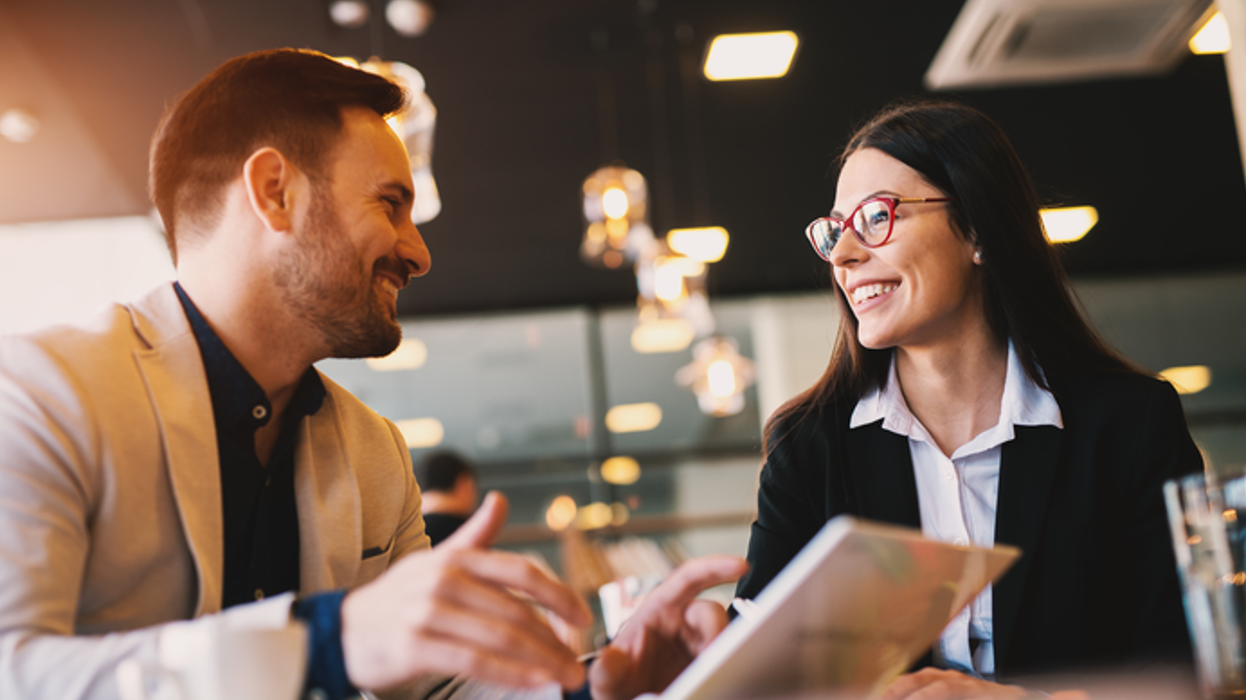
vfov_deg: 22.6
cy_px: 361
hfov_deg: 39.2
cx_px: 628
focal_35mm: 53
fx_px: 1751
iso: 400
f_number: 2
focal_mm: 50
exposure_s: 1/250
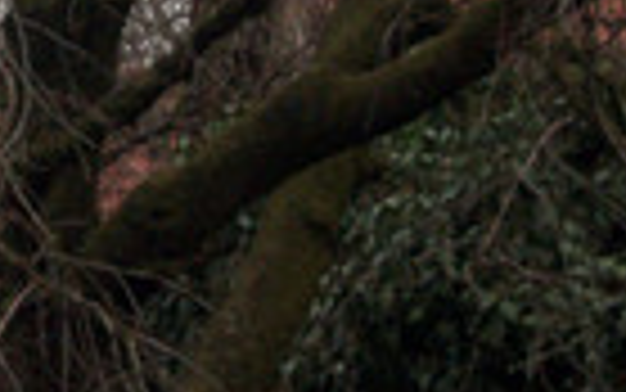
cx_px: 63
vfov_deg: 2.8
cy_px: -255
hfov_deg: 4.5
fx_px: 8022
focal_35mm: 470
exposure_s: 1/80
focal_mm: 22.8
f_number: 4.8
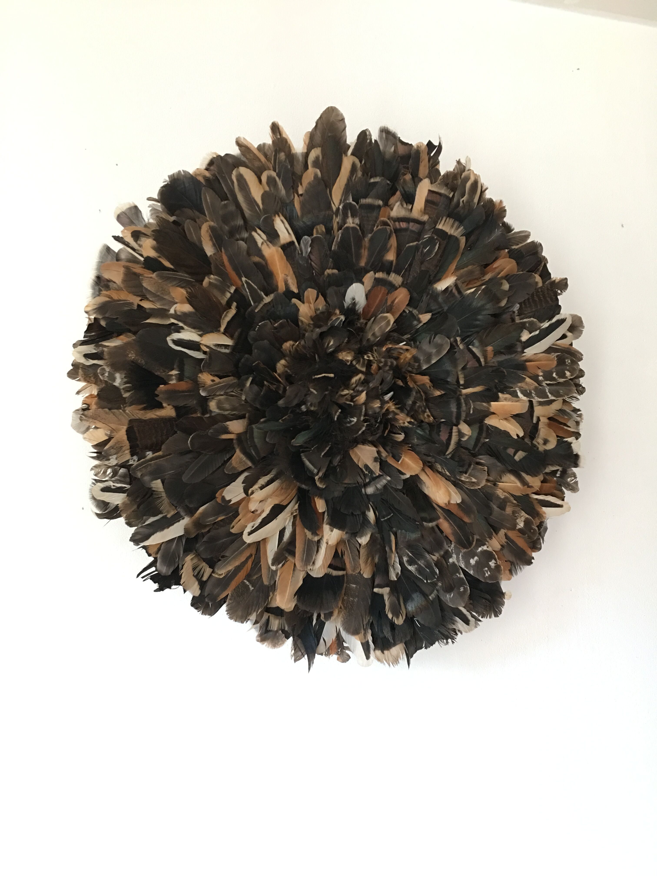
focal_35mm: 29
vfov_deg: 61.7
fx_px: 734
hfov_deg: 48.2
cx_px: 328
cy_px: 438
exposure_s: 1/10
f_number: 2.2
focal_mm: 4.15
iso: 100
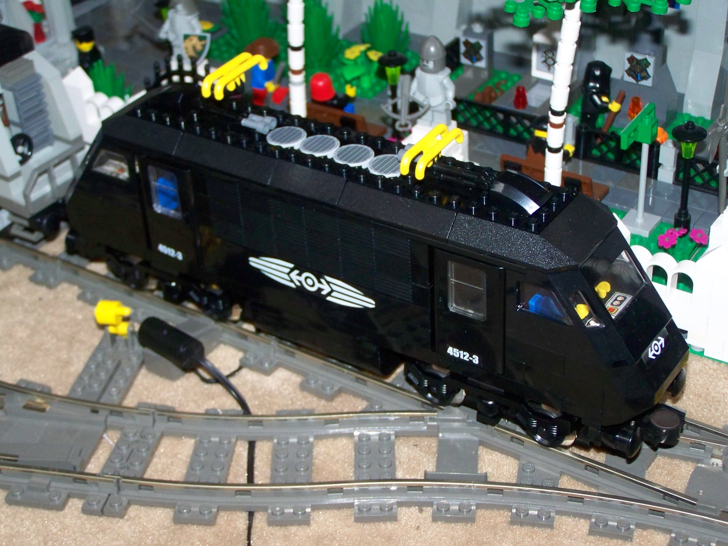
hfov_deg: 29.0
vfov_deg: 21.9
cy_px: 273
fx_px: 1409
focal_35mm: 67
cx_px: 364
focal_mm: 11.2
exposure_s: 1/40
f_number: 3.2
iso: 200
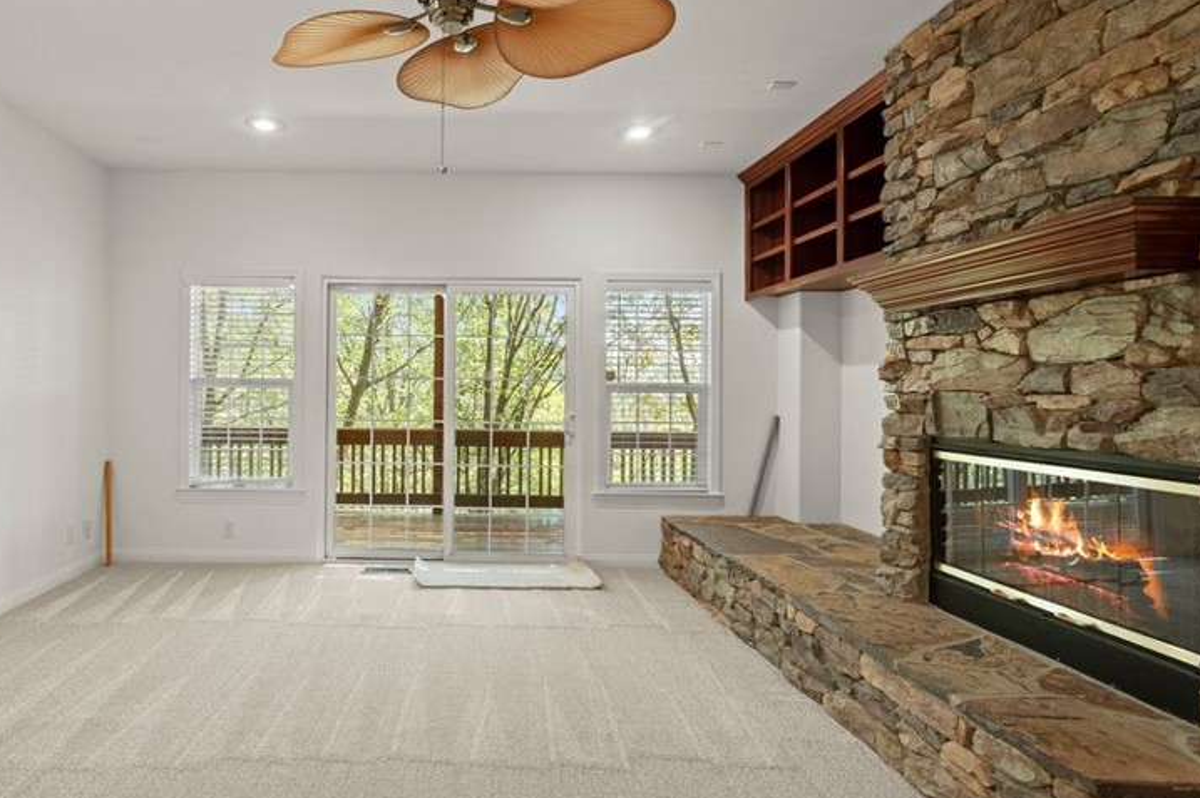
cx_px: 457
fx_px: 666
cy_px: 376
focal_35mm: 20
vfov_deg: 61.8
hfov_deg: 82.6
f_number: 8
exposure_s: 1/2.5
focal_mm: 14
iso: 200
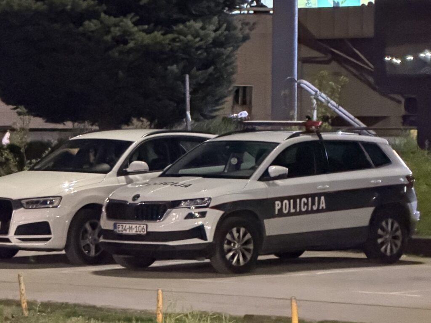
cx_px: 216
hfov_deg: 19.6
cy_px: 162
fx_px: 1245
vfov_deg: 14.8
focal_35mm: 100
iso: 2000
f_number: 2.8
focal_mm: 16.89
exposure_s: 1/25
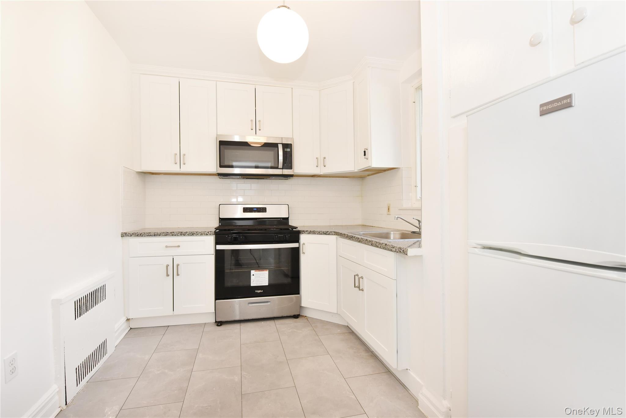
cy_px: 209
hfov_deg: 100.4
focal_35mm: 15
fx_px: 261
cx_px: 313
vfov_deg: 77.3
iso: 1250
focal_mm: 15
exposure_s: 1/50
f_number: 9
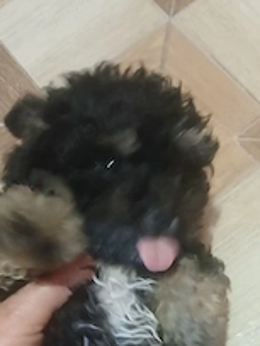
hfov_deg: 28.5
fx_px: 511
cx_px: 141
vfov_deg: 36.4
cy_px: 270
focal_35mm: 51
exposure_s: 1/20
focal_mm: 3.98
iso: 800
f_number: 1.8
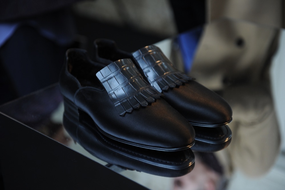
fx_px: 554
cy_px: 95
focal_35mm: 70
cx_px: 142
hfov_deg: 28.9
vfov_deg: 19.4
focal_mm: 70
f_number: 3.2
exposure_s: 1/80
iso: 800
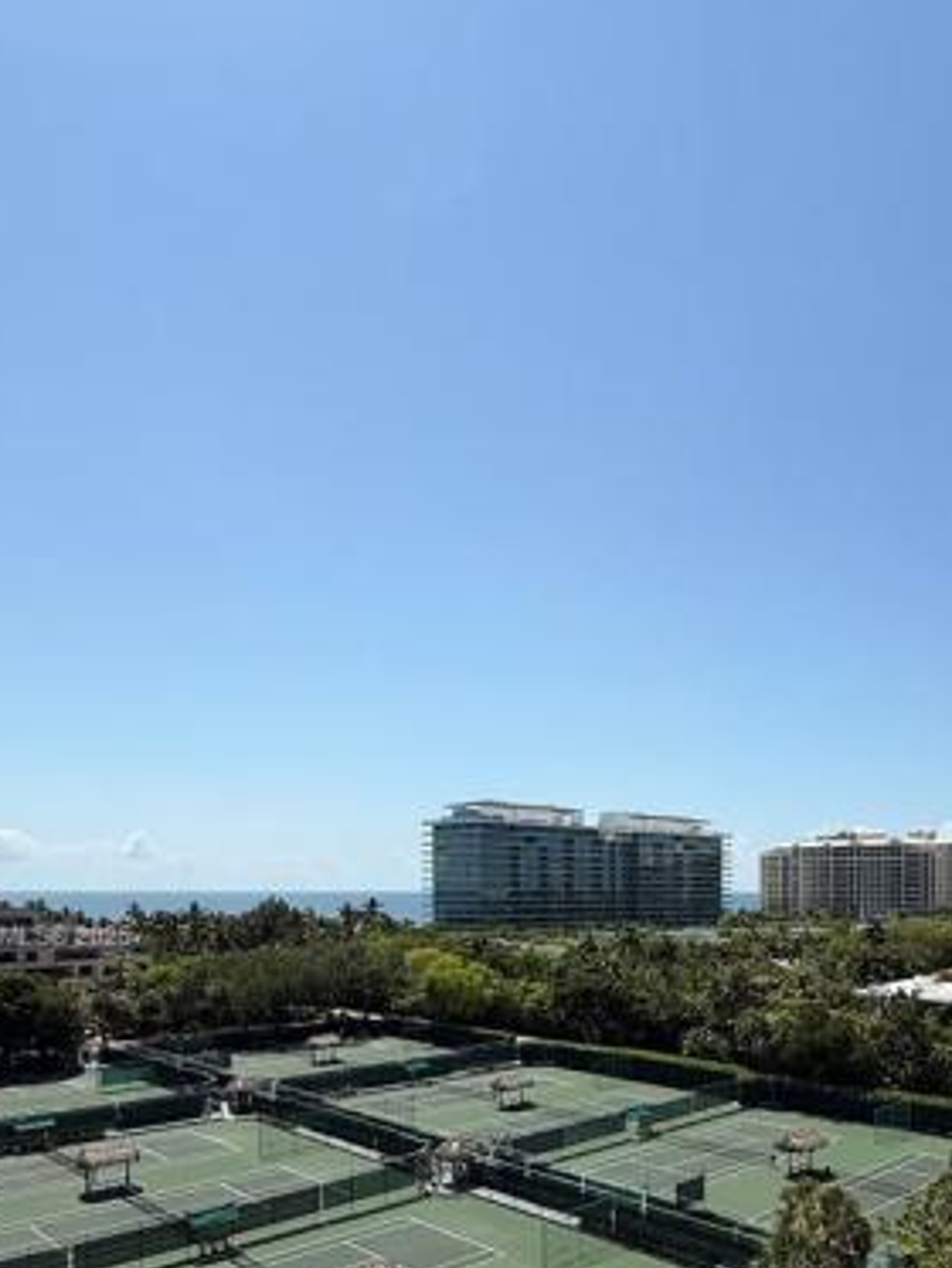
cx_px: 677
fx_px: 989
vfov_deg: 61.9
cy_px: 938
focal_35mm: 27
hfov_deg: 49.9
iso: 50
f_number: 2.2
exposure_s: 1/3289
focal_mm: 2.22
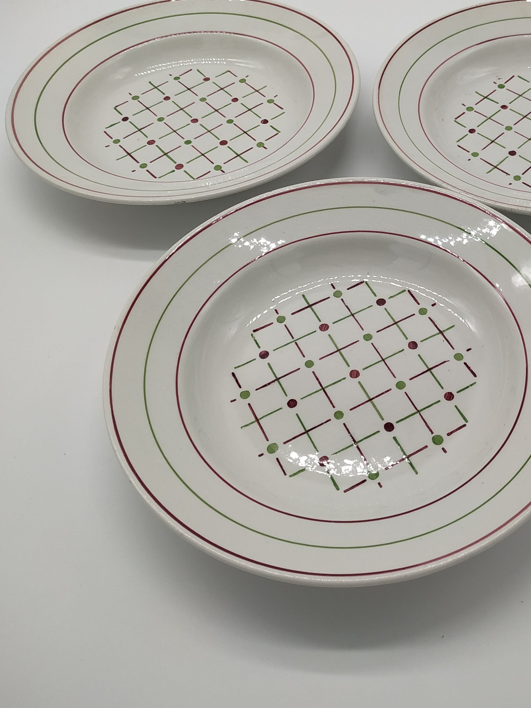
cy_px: 234
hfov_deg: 39.9
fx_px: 716
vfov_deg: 51.6
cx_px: 380
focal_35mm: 35
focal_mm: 3.94
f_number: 1.9
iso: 100
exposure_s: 1/497
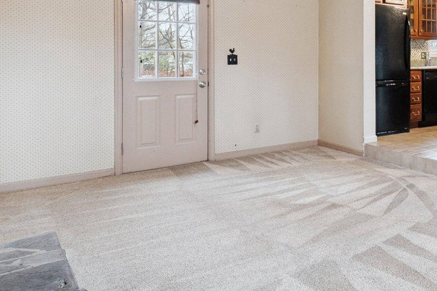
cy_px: 71
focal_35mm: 34
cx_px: 418
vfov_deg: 37.8
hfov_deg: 48.0
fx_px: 413
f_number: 5.6
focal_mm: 10
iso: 400
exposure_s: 1/20
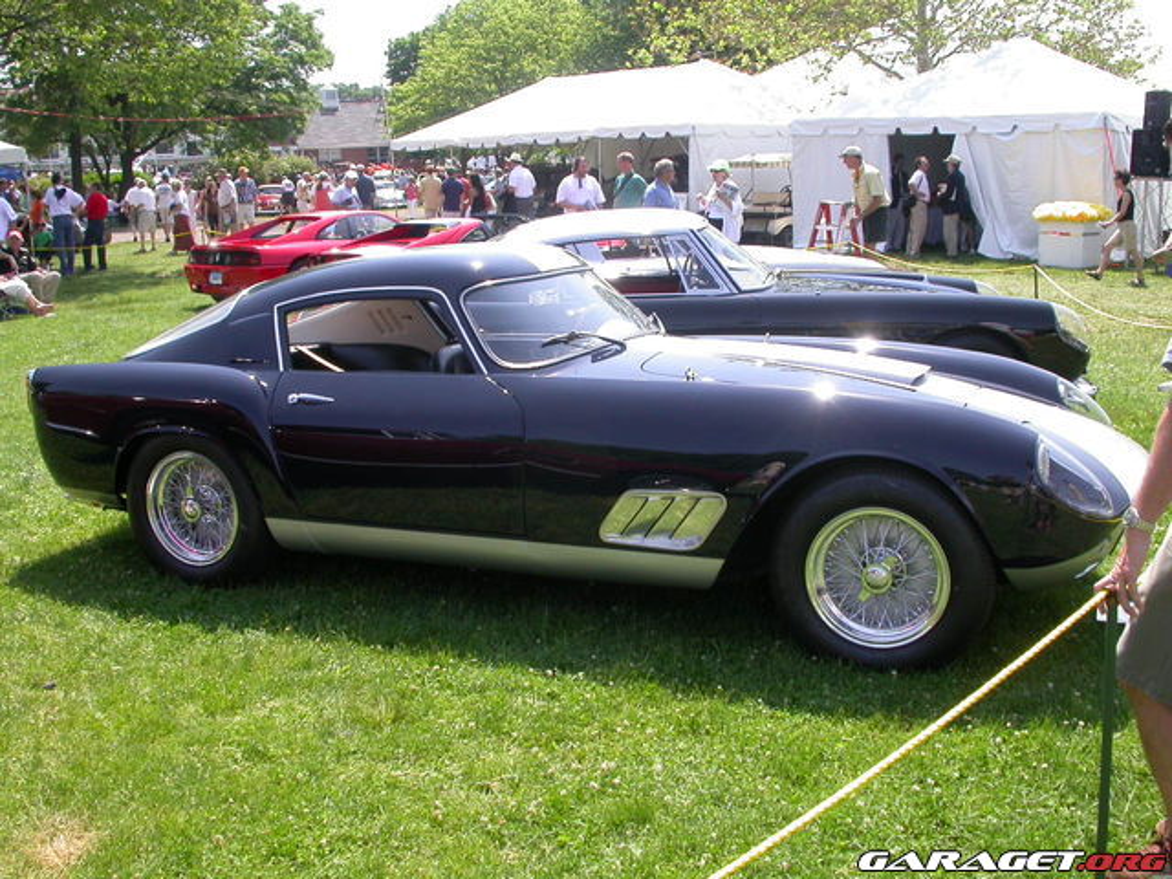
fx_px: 1287
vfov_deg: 37.7
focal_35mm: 38
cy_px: 440
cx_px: 586
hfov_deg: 49.0
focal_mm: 7.85
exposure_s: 1/178
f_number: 6
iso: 100
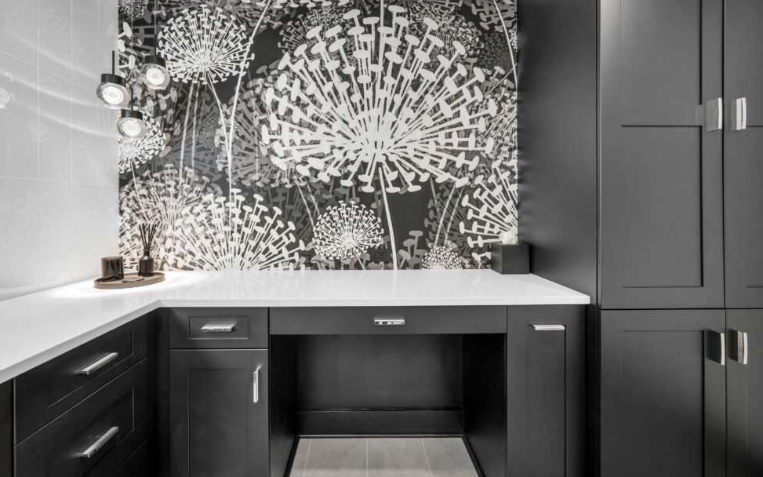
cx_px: 362
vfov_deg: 74.5
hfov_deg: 101.4
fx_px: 312
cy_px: 211
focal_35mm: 15
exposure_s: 1/30
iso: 320
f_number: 7.1
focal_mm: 14
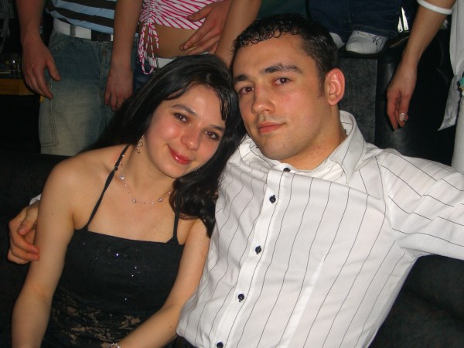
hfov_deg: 33.8
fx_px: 764
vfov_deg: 25.7
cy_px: 174
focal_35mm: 57
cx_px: 232
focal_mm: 11.8
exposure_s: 1/60
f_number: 3.6
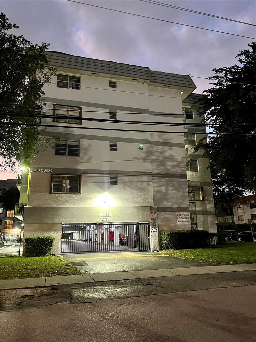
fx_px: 256
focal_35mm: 26
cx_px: 128
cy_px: 171
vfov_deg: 67.3
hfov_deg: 53.1
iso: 500
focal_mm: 5.7
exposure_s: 1/30
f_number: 1.5
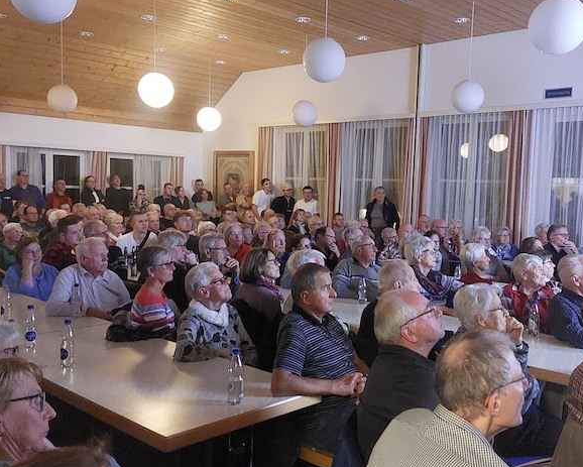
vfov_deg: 53.2
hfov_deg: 63.9
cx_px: 320
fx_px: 466
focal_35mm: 27
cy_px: 236
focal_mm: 5.23
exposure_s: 1/12.5
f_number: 1.8
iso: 2500
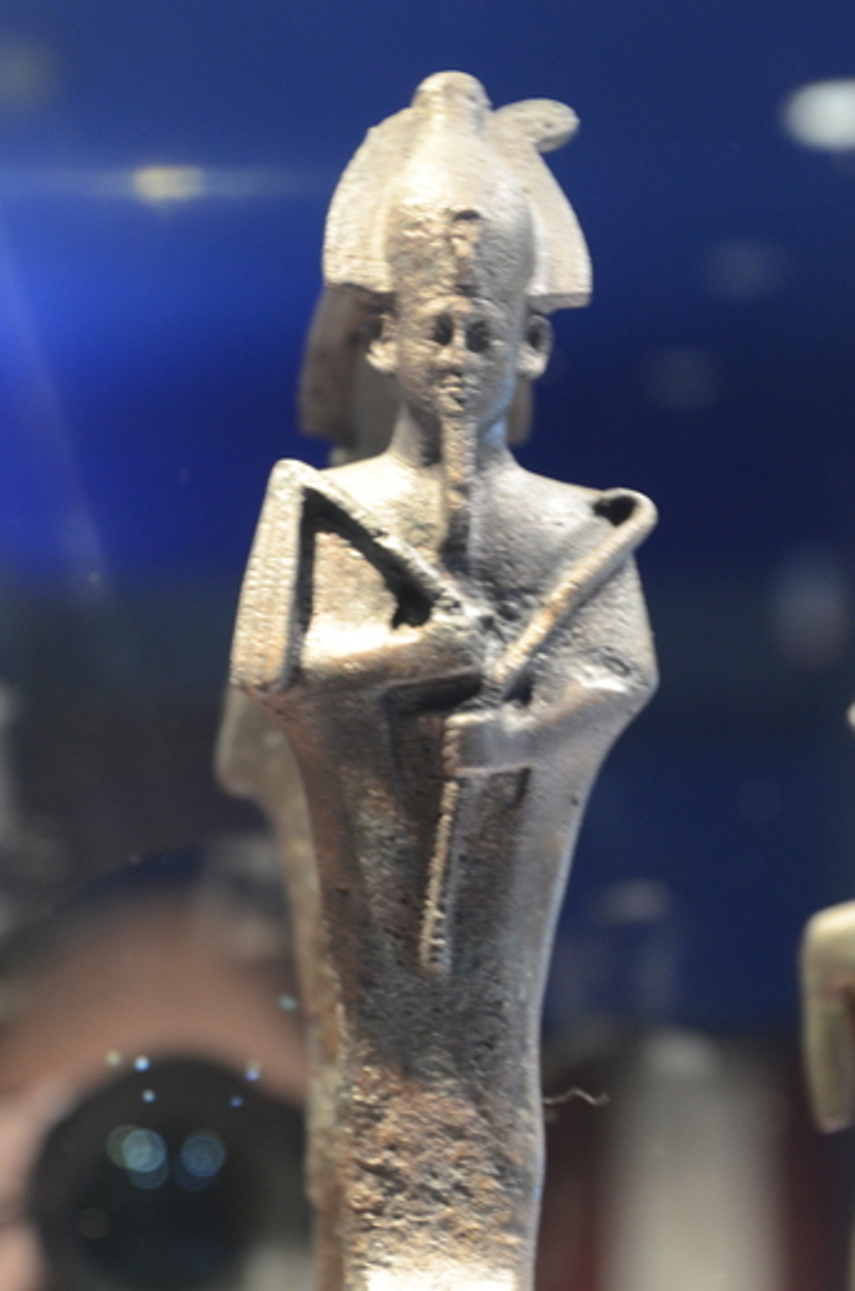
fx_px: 4006
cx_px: 488
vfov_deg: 18.3
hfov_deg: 12.2
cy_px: 803
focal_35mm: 112
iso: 1000
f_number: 5
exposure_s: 1/6
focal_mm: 58
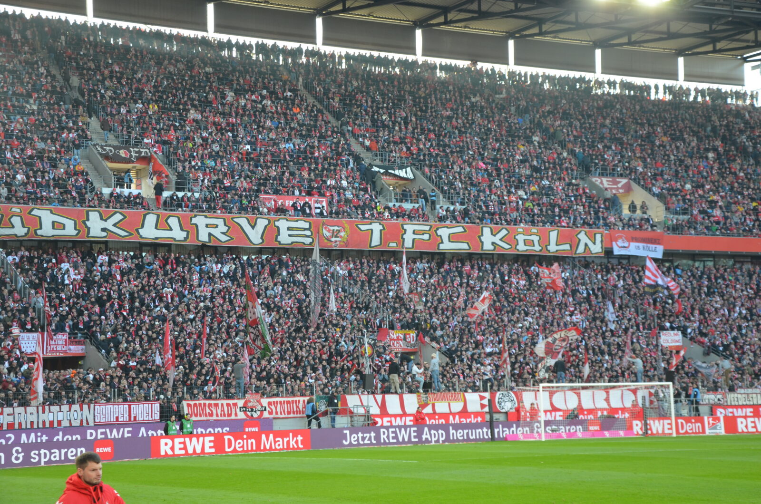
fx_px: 1519
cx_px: 380
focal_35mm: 72
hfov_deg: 28.1
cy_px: 252
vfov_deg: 18.8
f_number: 5.6
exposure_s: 1/125
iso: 400
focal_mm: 48
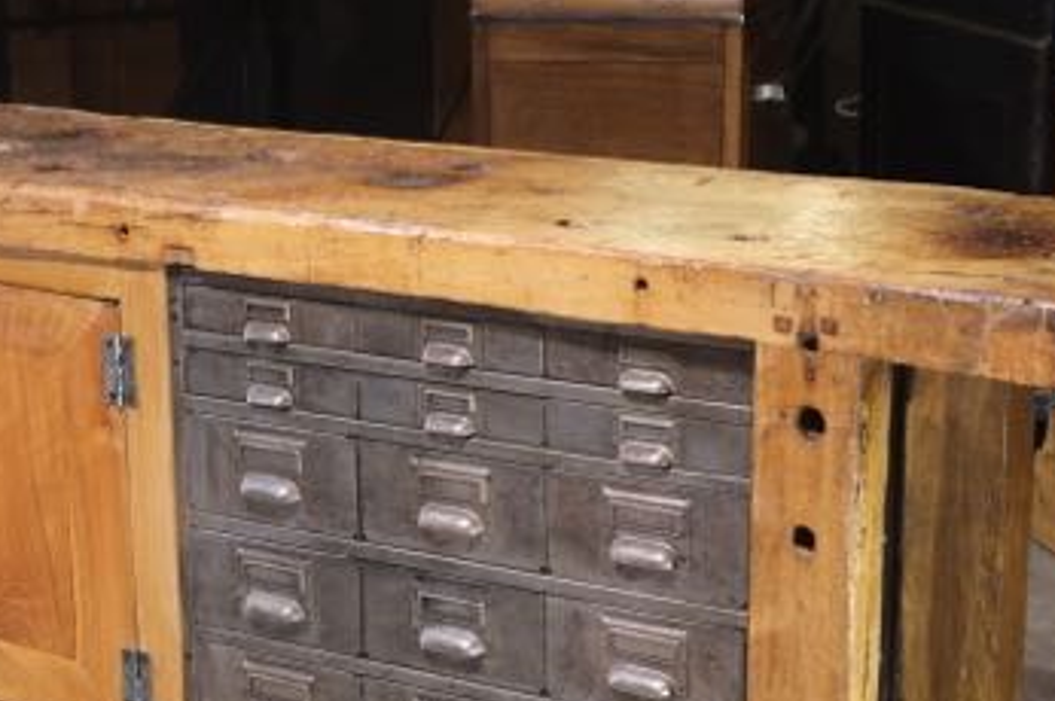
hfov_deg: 22.0
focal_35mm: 92
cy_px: 552
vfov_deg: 14.8
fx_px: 2694
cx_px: 259
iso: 2500
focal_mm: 35
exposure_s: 1/125
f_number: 3.6
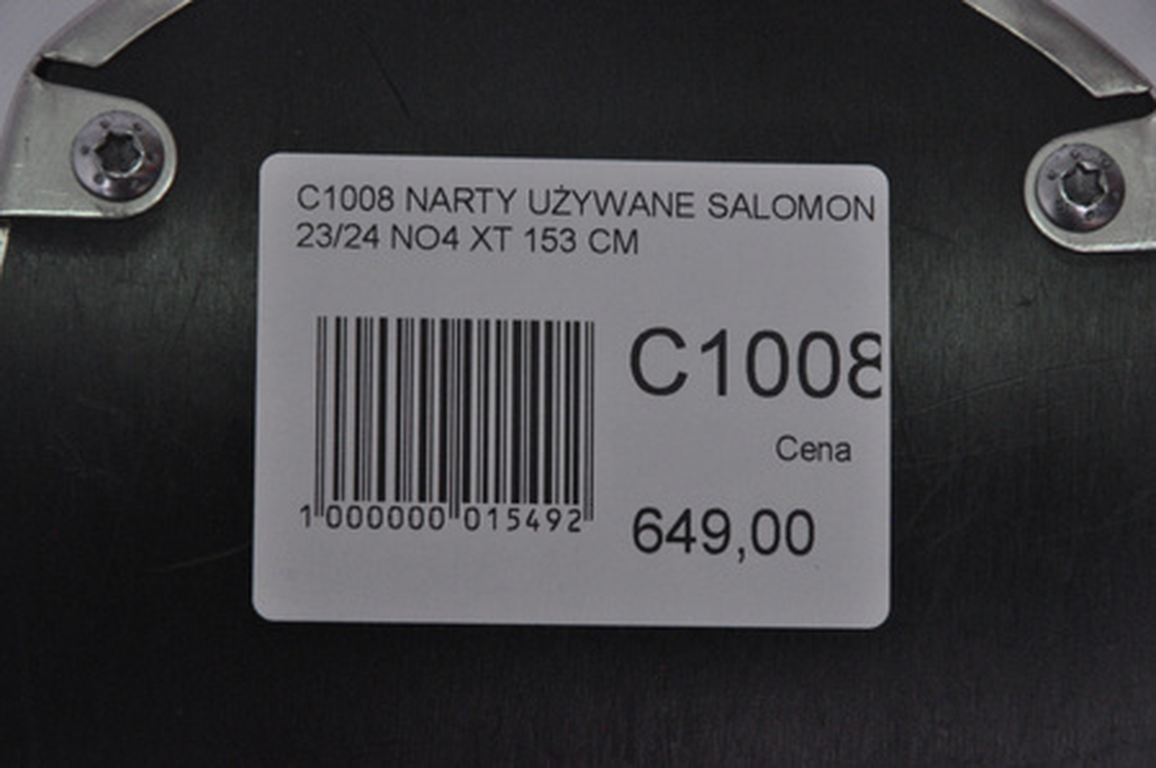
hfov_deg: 13.1
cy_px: 384
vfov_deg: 8.7
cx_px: 578
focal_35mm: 158
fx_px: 5052
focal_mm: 105
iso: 3200
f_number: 9.5
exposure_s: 1/125
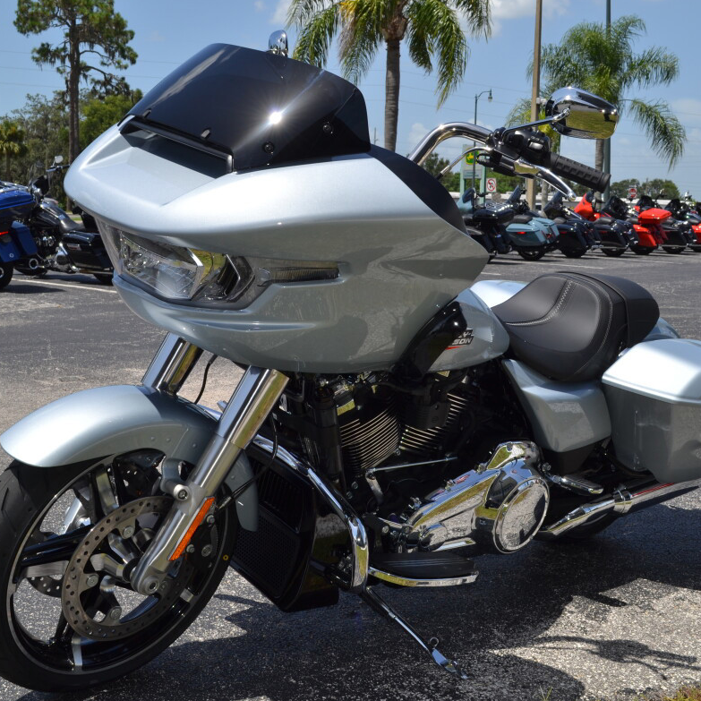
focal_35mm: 43
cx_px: 323
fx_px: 985
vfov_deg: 39.2
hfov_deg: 39.1
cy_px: 346
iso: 100
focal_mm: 22
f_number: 11
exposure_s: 1/200
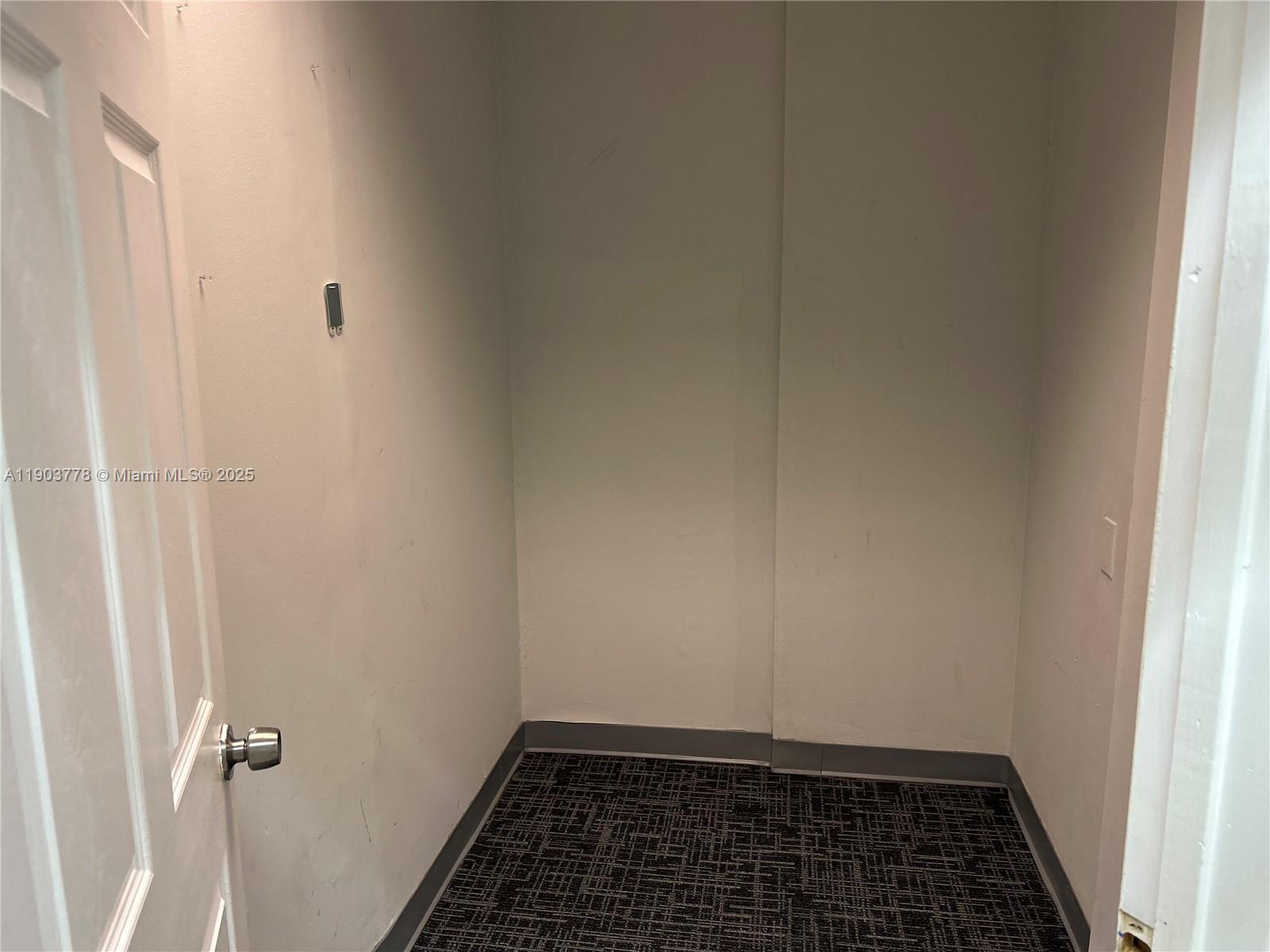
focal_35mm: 26
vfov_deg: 53.1
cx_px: 635
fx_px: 954
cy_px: 476
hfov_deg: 67.3
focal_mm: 5.7
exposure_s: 1/60
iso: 100
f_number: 1.5
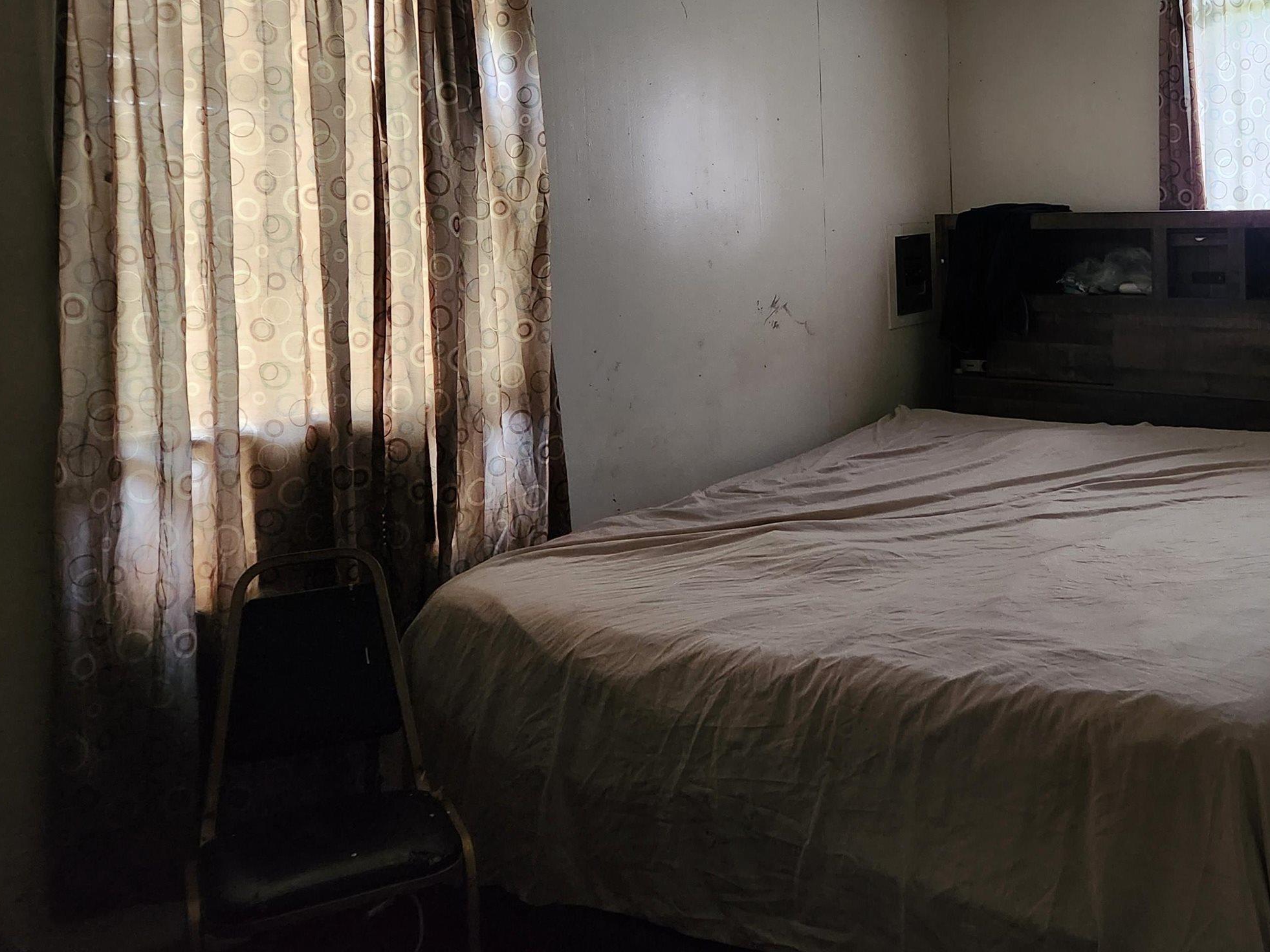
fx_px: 1321
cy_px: 259
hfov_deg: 49.3
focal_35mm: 36
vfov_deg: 38.8
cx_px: 956
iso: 640
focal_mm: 5.4
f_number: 1.8
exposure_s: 1/24
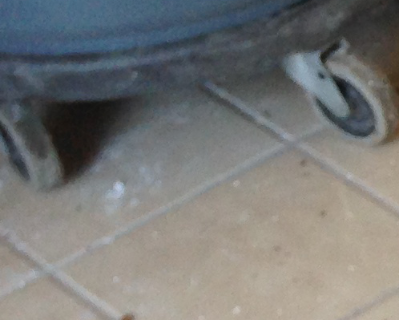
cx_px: 1192
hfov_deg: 7.9
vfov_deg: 7.1
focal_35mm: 211
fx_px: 2493
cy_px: 636
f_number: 2.4
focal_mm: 4.12
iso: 50
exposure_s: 1/40
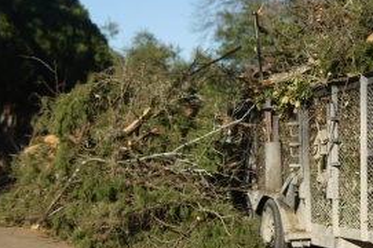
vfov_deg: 14.2
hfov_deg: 21.0
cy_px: 98
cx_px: 307
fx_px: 993
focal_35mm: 96
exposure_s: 1/1000
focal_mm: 50
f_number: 2.5
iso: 50
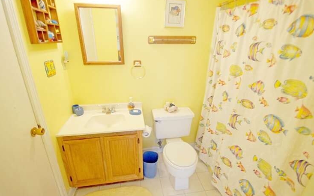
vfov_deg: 71.1
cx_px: 157
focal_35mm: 16
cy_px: 89
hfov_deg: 97.8
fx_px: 137
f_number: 3.5
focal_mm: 10
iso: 800
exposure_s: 1/50
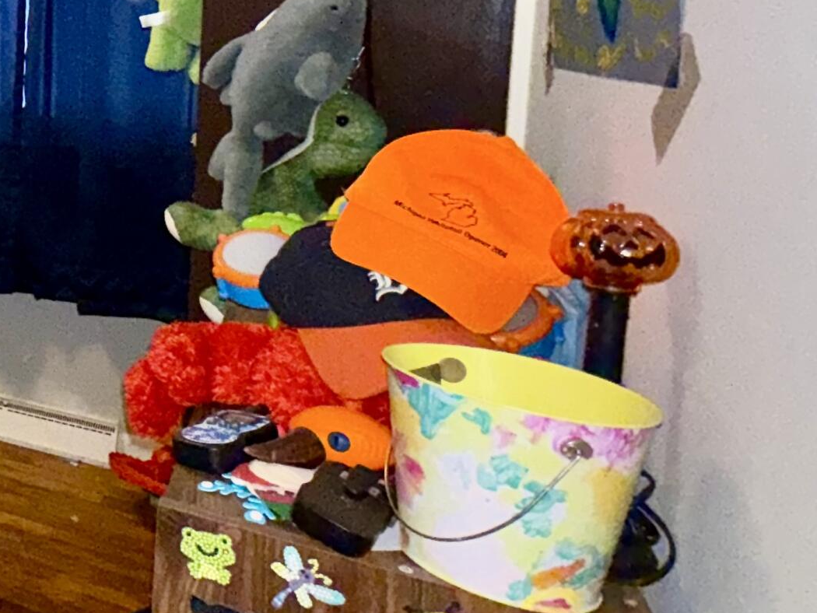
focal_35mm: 40
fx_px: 944
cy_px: 85
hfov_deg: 31.6
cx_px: -319
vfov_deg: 34.4
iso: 320
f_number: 2.2
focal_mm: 2.22
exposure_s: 1/60
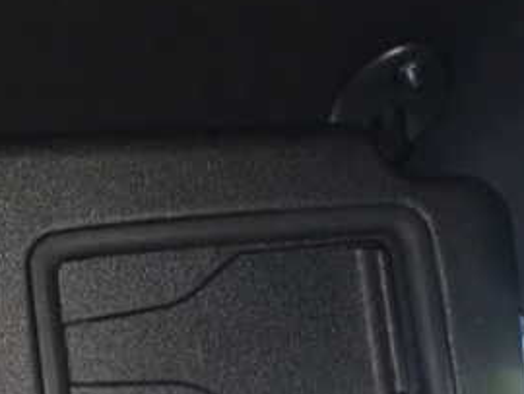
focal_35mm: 80
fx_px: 1212
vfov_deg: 18.2
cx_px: 45
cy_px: 334
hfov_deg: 23.7
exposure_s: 1/40
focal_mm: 6.37
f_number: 2.5
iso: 1600
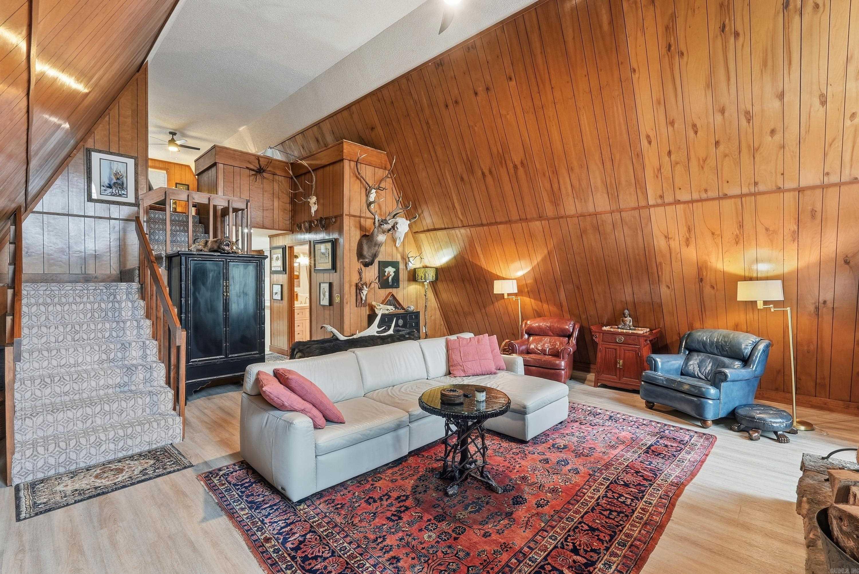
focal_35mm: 16
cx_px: 430
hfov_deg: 96.7
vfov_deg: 73.8
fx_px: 382
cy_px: 287
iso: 250
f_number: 9
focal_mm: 16
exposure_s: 1/13
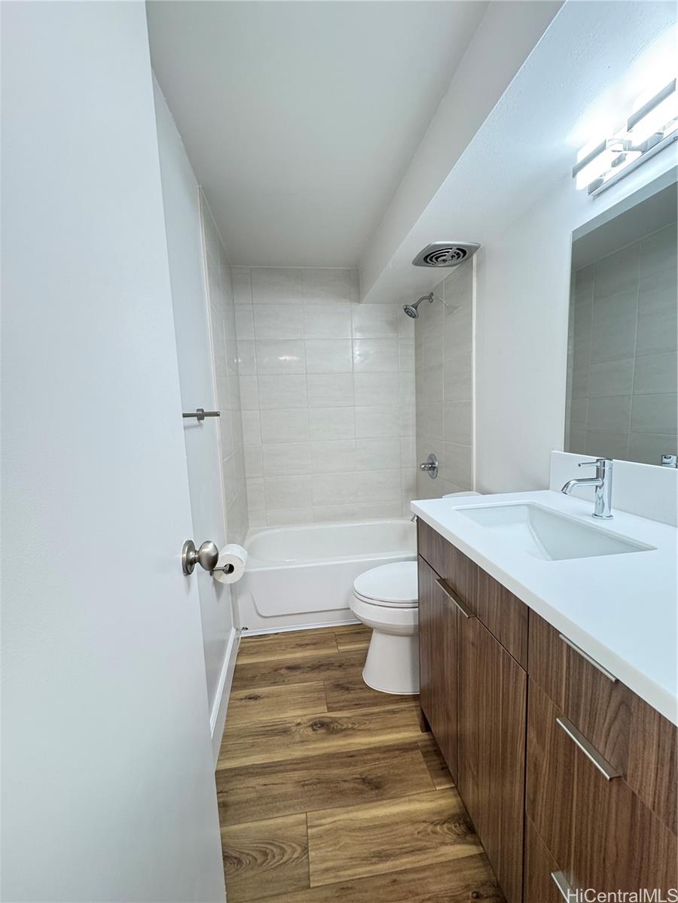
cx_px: 339
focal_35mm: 14
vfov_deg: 102.1
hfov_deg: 85.7
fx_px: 366
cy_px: 452
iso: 250
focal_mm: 2.22
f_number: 2.2
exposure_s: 1/60
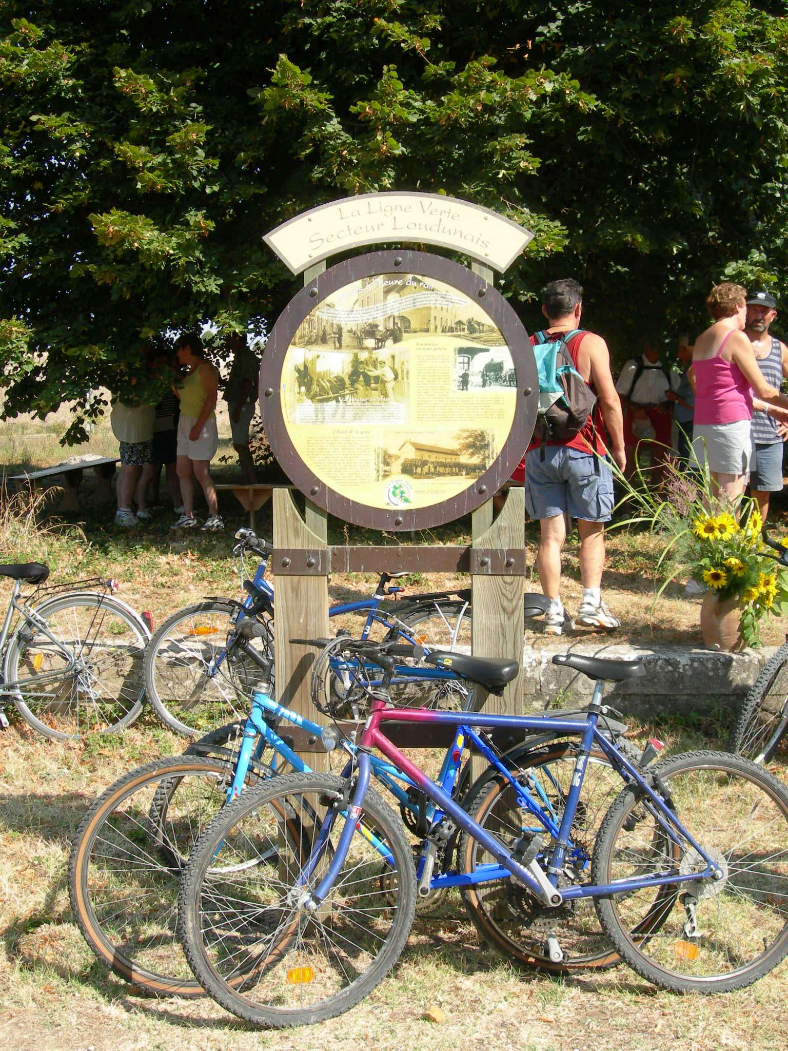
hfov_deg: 35.1
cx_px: 394
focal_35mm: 41
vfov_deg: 45.8
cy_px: 526
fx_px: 1244
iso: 50
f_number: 4.9
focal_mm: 8.5
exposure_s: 1/282
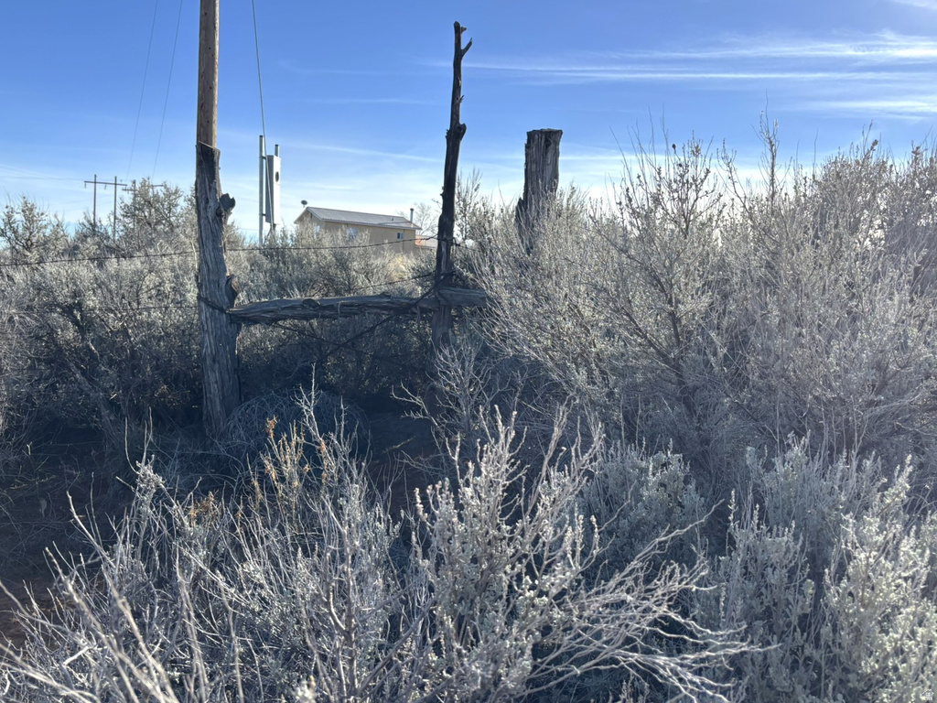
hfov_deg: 67.3
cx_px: 468
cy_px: 352
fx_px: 704
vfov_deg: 53.1
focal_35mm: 26
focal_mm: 5.96
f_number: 1.6
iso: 50
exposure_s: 1/2639
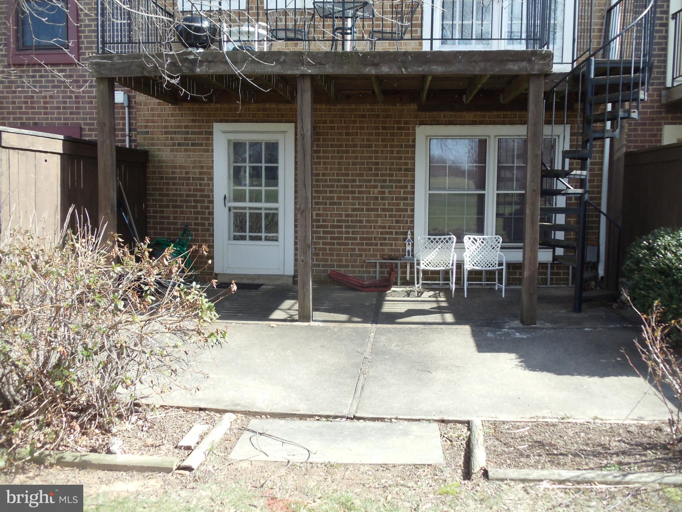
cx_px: 341
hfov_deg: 42.9
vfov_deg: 32.9
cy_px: 256
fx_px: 867
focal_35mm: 44
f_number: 3.5
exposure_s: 1/250
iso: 100
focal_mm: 6
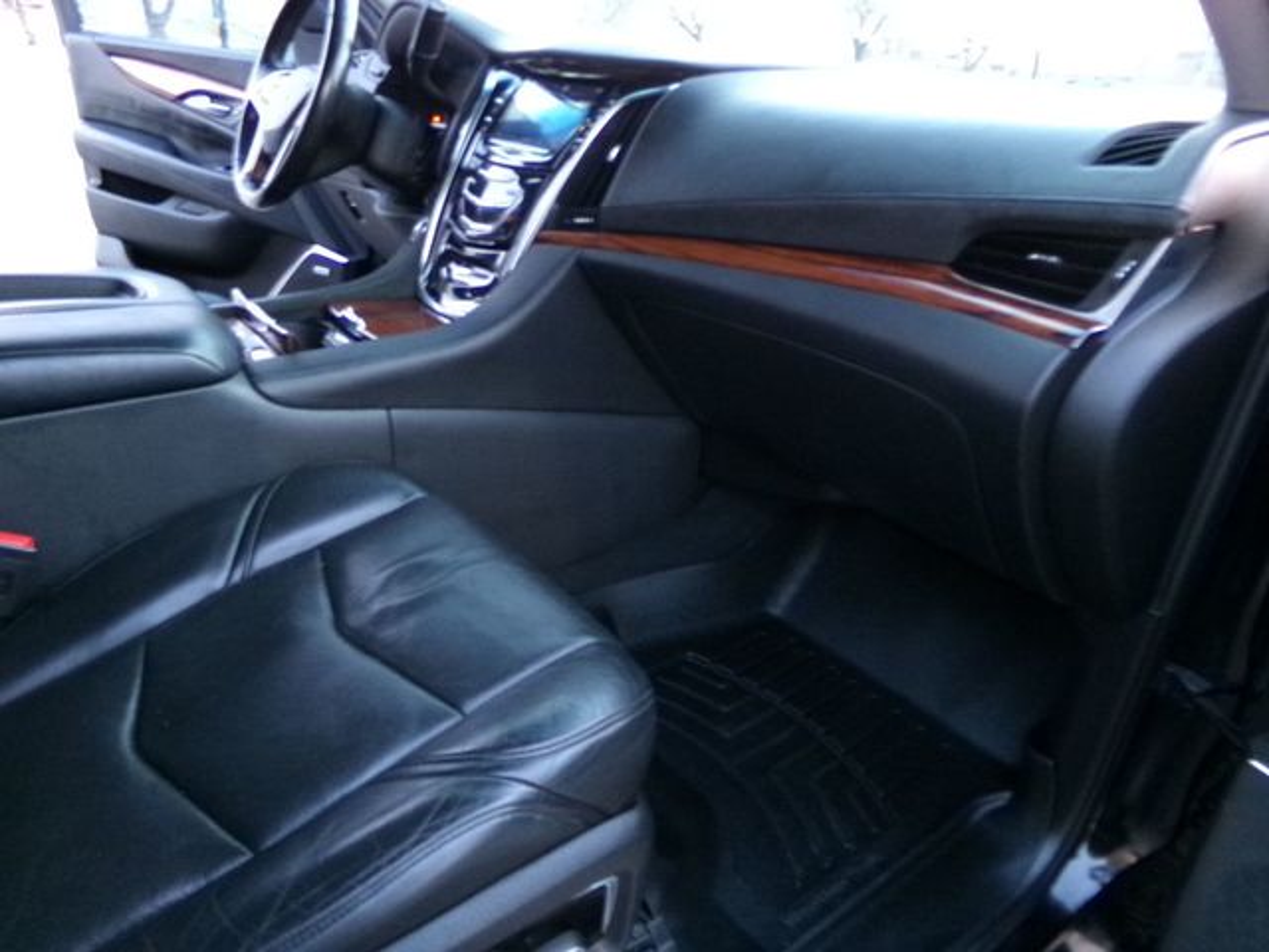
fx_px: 880
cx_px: 634
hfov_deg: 71.6
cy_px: 476
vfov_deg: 56.8
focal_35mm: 24
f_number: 3.7
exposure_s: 1/8
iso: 800
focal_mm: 4.3
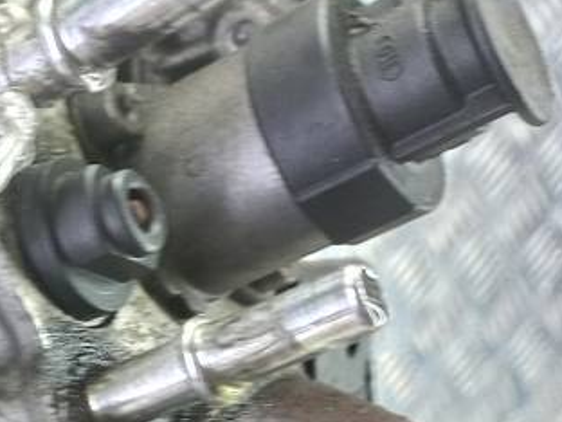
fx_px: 1331
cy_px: 469
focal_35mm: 82
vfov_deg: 17.4
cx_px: -180
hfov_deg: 21.4
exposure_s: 1/33
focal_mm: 4.6
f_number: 1.8
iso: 200
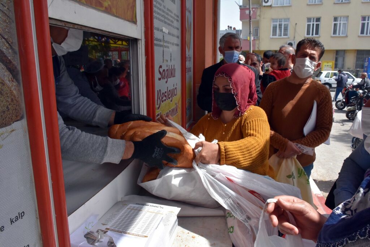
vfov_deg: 47.9
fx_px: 278
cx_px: 185
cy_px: 124
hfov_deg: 67.4
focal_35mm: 27
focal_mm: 18
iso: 1250
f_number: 14
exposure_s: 1/800
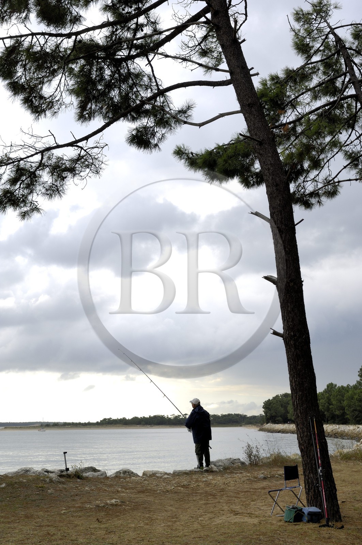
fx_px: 635
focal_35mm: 42
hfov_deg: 31.8
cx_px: 181
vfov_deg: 46.5
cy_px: 272
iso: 100
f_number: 8
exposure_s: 1/125
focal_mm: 28
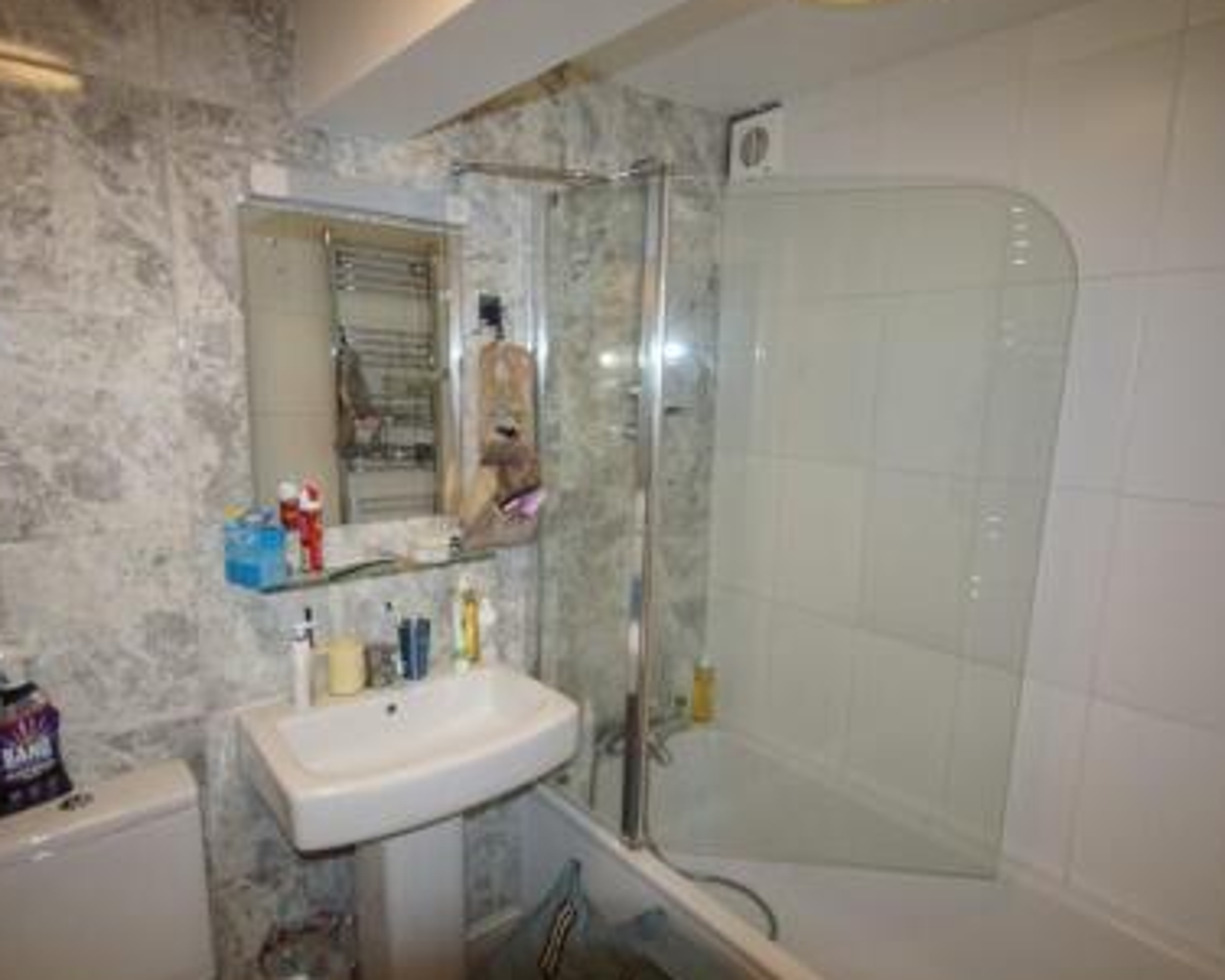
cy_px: 493
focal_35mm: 20
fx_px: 711
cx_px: 583
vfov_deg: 69.2
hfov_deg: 81.5
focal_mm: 11
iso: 800
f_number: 4.5
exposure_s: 1/160
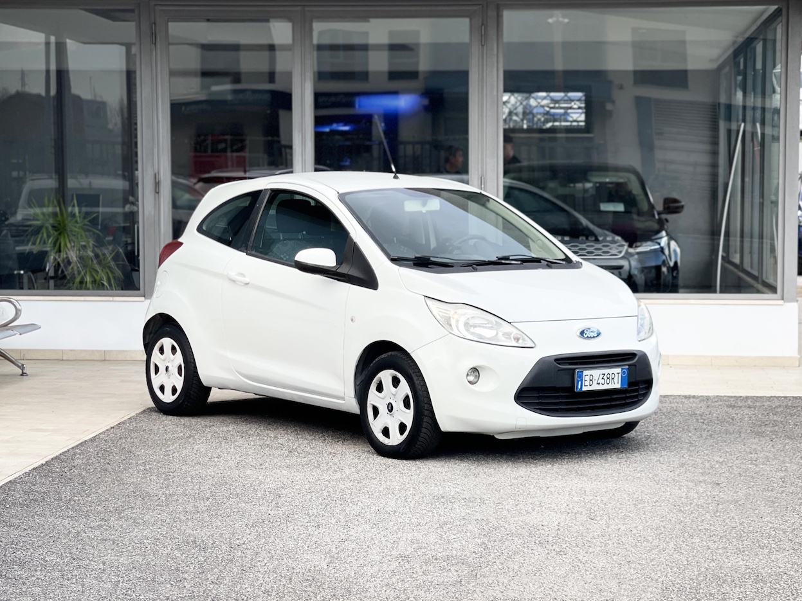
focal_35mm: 64
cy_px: 300
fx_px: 1483
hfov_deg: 30.3
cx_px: 401
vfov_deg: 22.9
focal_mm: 7.5
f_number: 2.2
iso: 20
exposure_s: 1/146
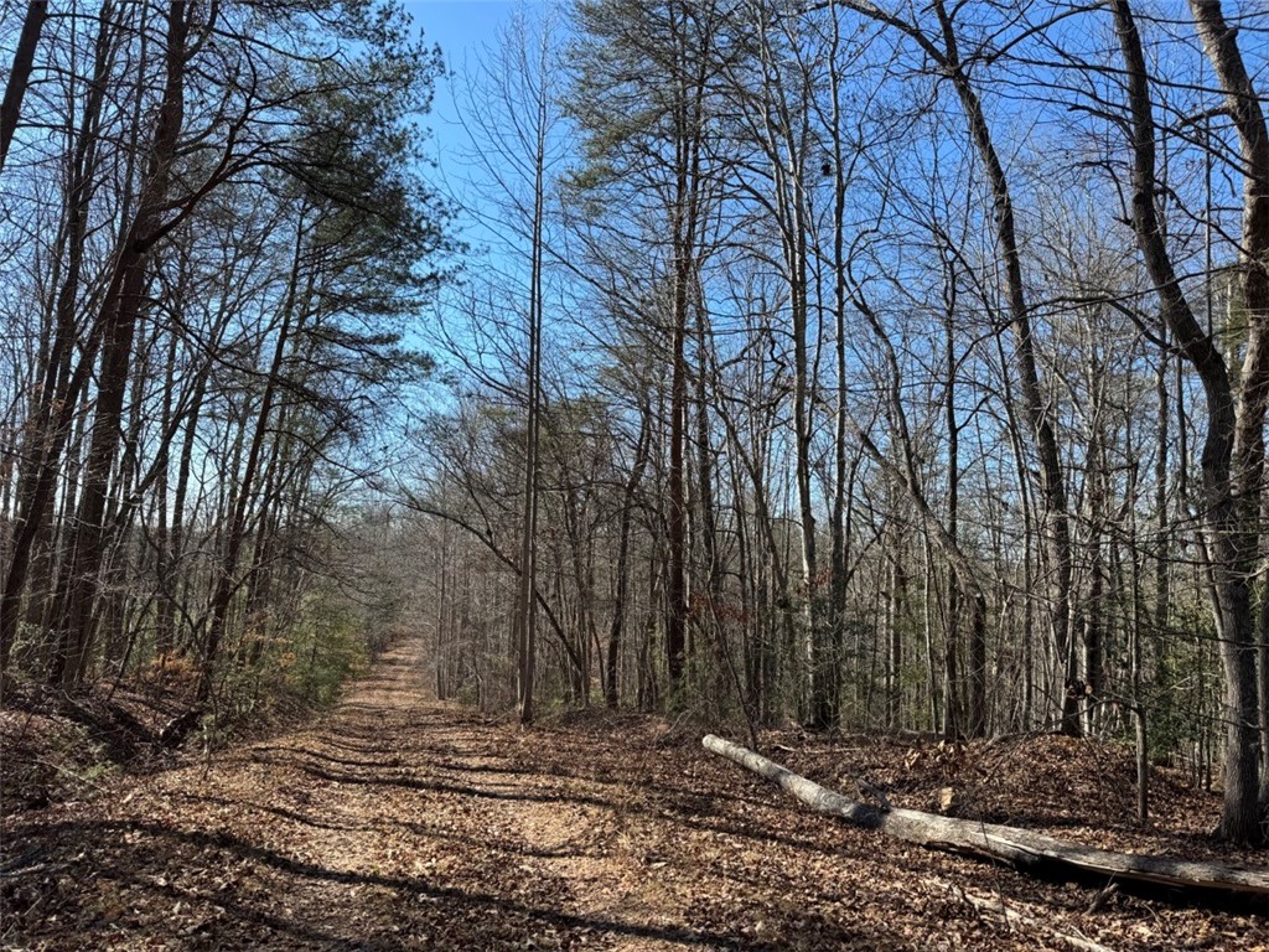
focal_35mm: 24
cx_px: 634
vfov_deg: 56.8
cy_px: 476
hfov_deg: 71.6
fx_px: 880
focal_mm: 6.86
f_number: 1.78
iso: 80
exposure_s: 1/2041
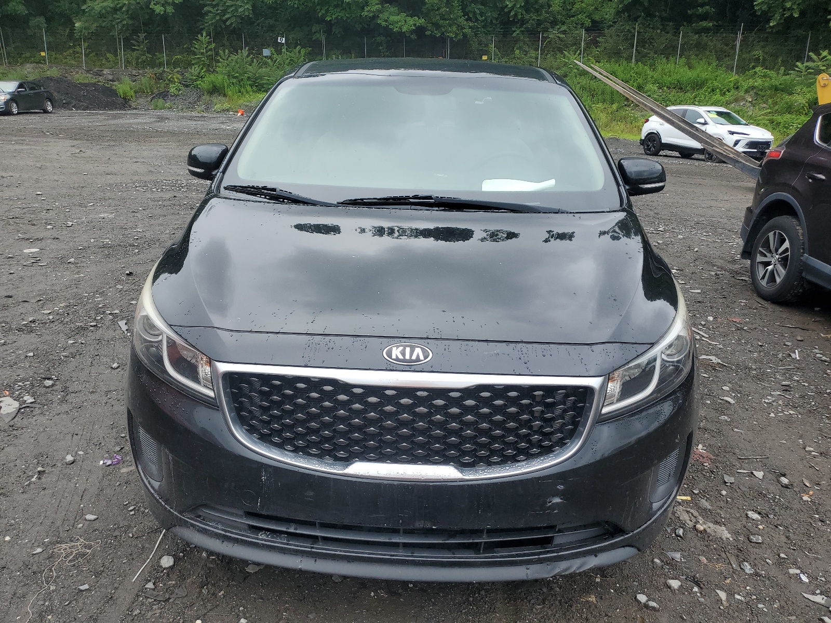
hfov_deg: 67.3
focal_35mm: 26
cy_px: 312
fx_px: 624
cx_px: 416
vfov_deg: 53.1
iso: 50
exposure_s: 1/1429
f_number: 1.5
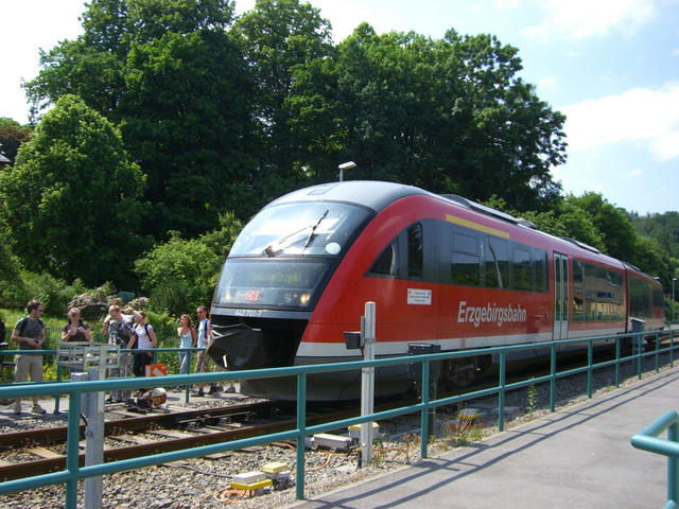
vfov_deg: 37.7
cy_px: 254
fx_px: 745
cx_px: 340
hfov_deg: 49.0
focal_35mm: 38
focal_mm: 6.2
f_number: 4.3
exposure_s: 1/320
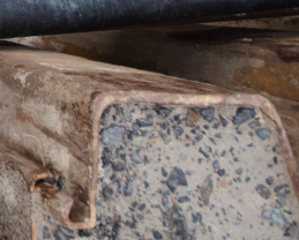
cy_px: -214
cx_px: -224
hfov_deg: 21.0
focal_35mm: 65
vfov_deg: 17.9
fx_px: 576
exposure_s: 1/160
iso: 200
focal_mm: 10
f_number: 7.1
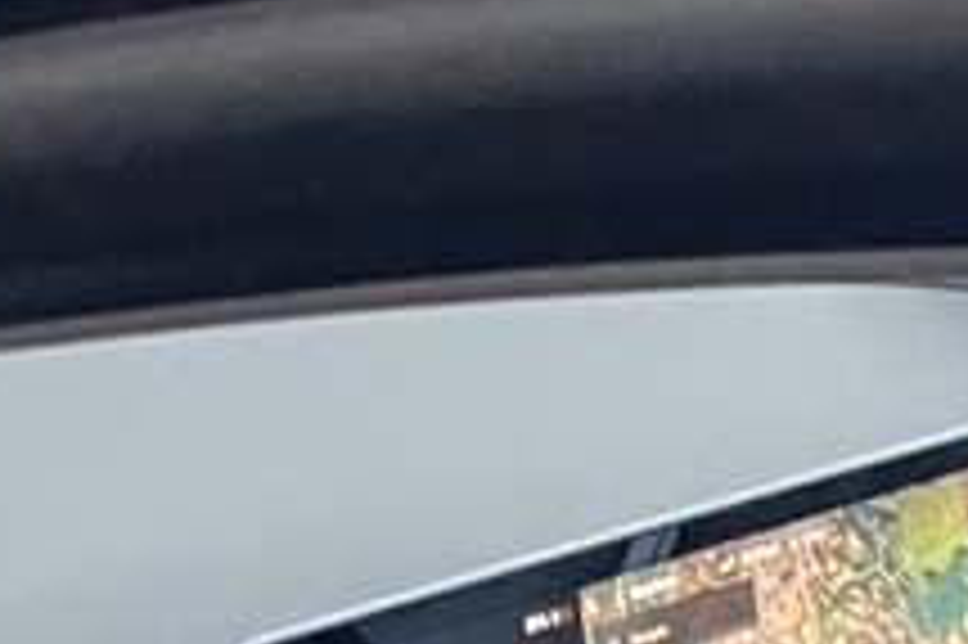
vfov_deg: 6.6
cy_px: 1639
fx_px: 5239
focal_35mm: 195
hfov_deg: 10.6
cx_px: 369
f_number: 1.8
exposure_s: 1/51
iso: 320
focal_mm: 3.99
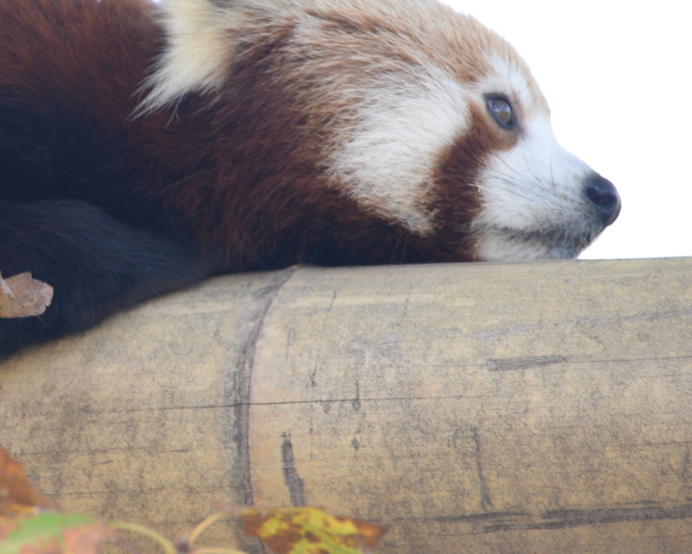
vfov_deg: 1.1
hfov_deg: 1.4
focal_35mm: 1414
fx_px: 28962
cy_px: 201
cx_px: -4
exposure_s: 1/30
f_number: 6.3
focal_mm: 600
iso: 200
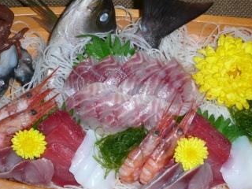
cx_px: 102
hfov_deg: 30.7
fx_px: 459
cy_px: 106
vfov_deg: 23.3
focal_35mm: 63
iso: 100
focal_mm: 7.3
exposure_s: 1/30
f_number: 4.1
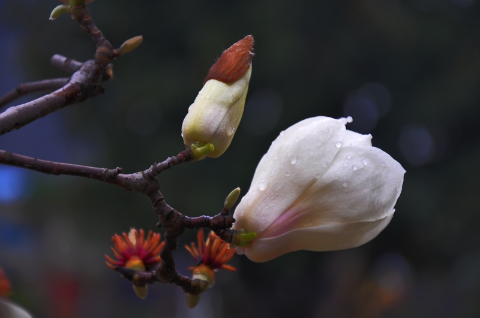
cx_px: 240
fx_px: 2097
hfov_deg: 13.1
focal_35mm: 158
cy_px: 159
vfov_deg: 8.7
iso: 400
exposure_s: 1/125
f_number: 5.6
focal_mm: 105
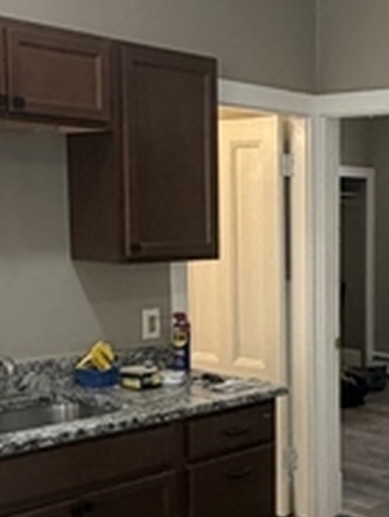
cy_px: 341
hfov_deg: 24.0
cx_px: 403
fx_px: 868
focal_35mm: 58
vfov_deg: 33.0
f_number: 2.2
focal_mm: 2.22
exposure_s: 1/121
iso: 320
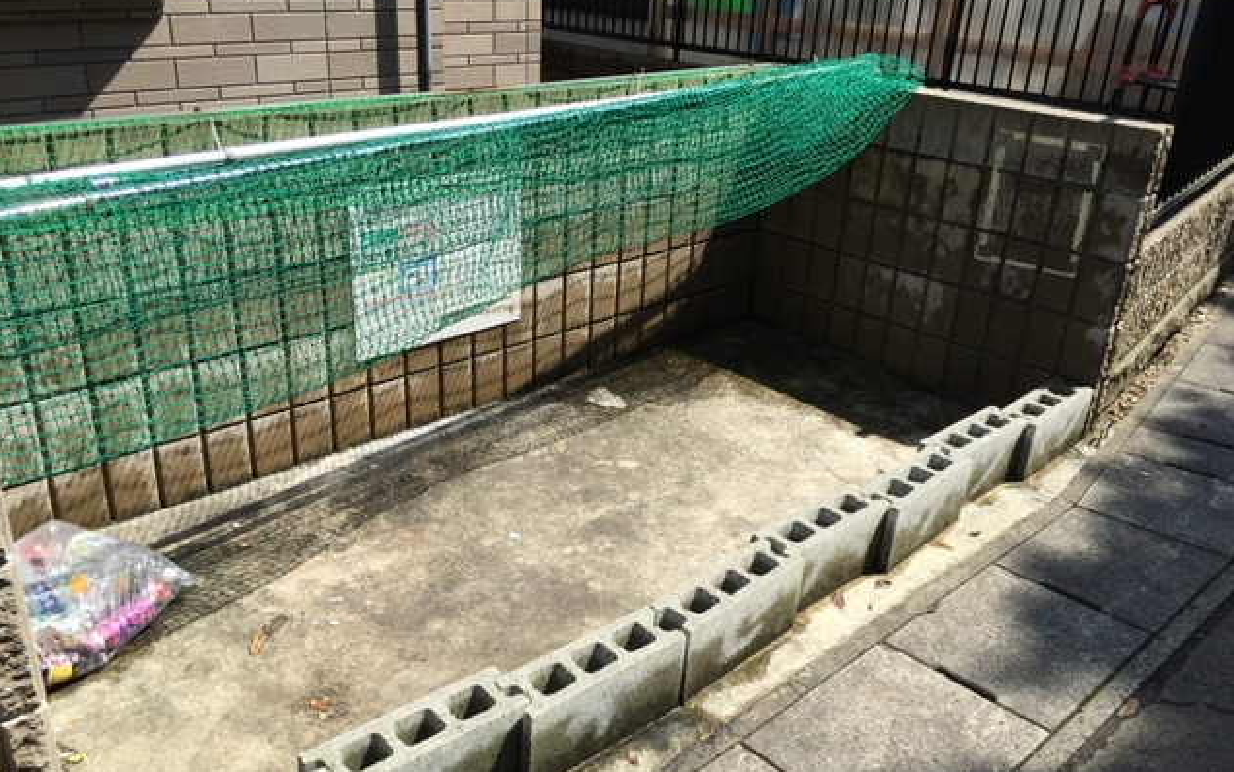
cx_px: 616
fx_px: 1043
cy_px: 406
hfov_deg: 61.2
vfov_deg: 40.6
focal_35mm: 31
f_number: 2.2
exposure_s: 1/1163
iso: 32
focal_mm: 4.15
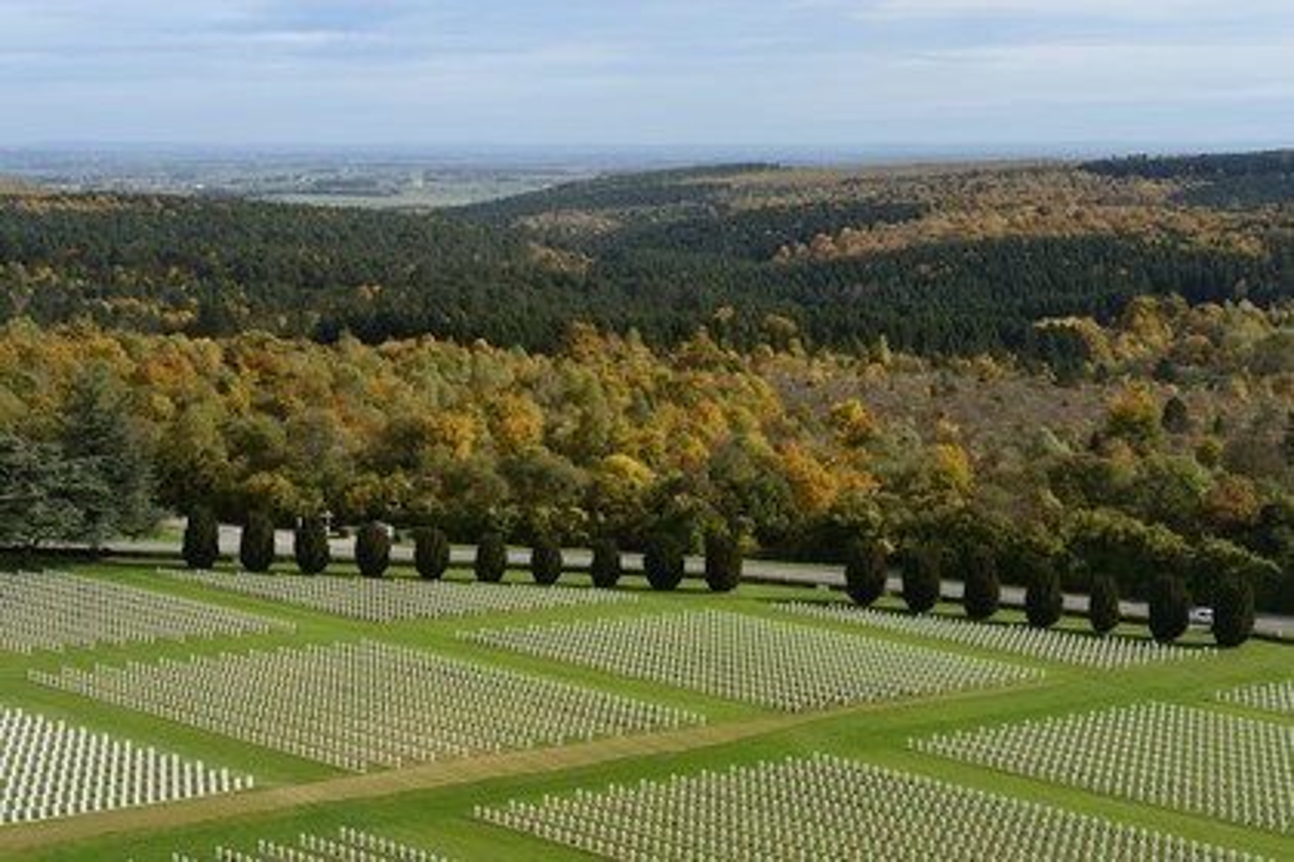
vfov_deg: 19.5
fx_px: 2516
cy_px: 431
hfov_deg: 28.8
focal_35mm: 70
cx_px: 647
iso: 200
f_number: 11
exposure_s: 1/250
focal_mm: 70
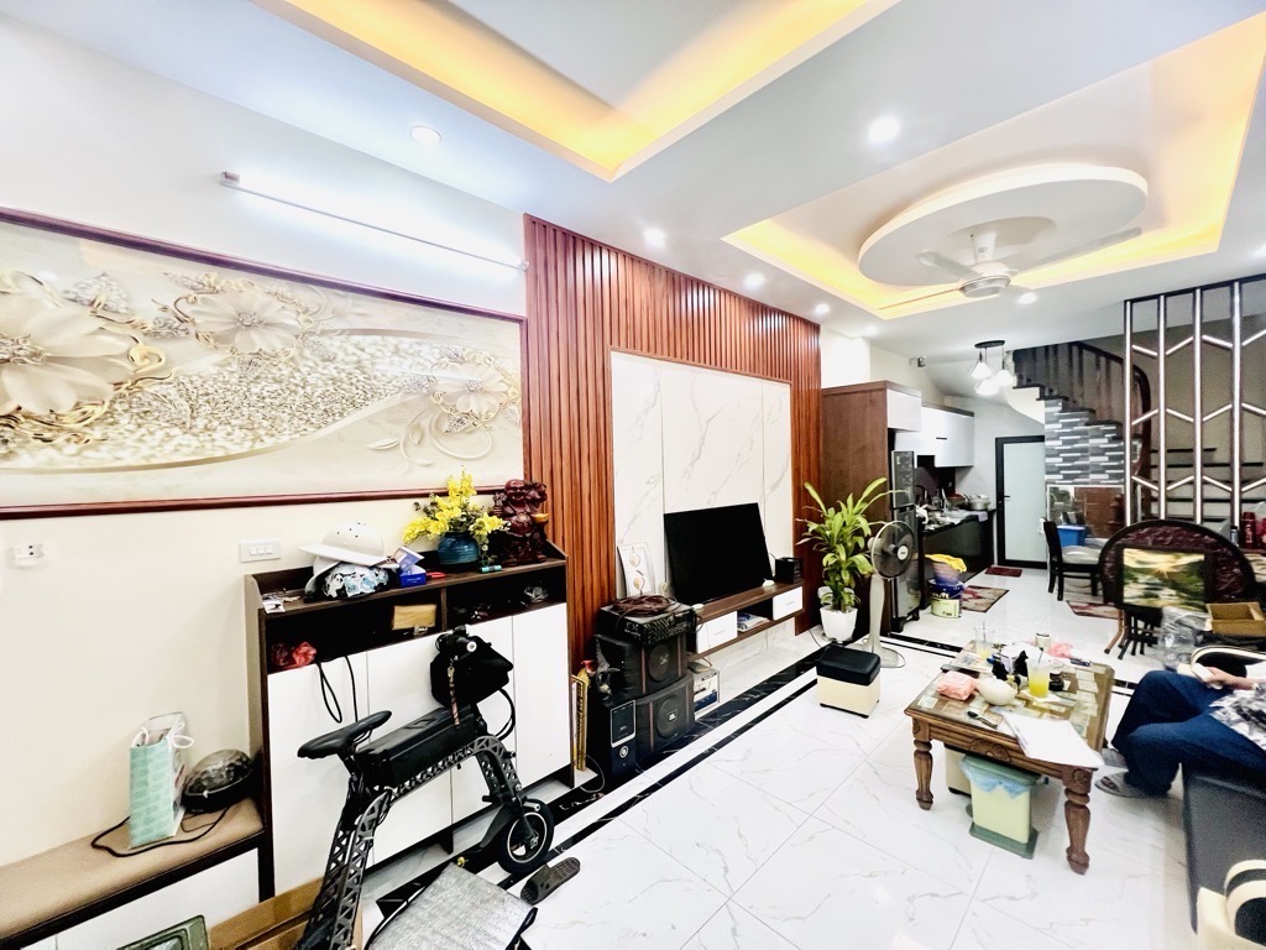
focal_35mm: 13
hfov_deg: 106.2
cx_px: 633
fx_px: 475
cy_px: 475
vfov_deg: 89.9
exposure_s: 1/100
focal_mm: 1.57
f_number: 1.8
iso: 250
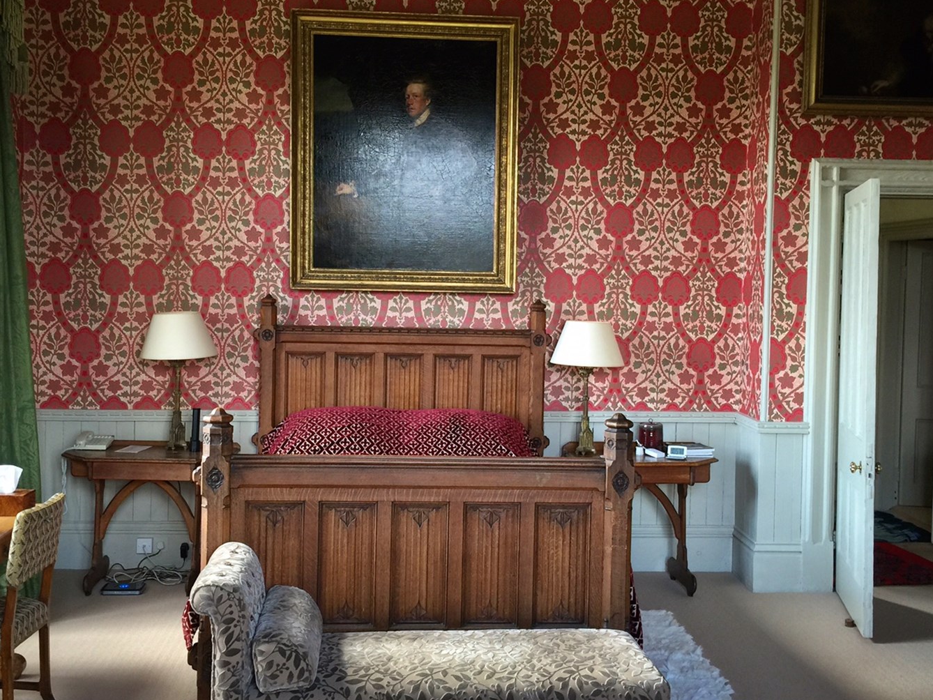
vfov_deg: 36.8
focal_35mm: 39
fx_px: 1051
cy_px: 335
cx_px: 460
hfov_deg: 47.9
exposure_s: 1/15
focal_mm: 4.15
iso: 32
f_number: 2.2
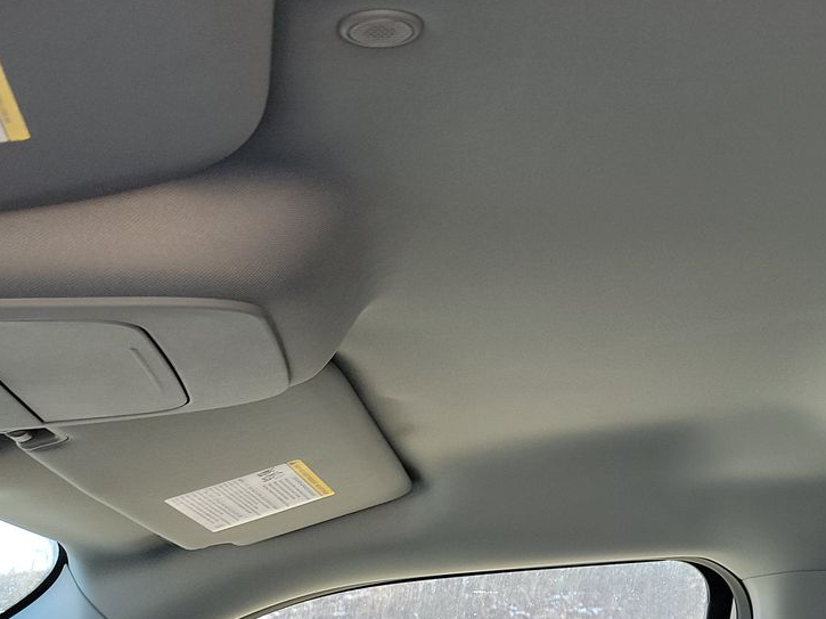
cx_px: 888
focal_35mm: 53
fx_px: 1264
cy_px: 168
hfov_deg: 32.3
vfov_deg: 27.2
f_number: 1.8
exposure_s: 1/59
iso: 64
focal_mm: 6.7
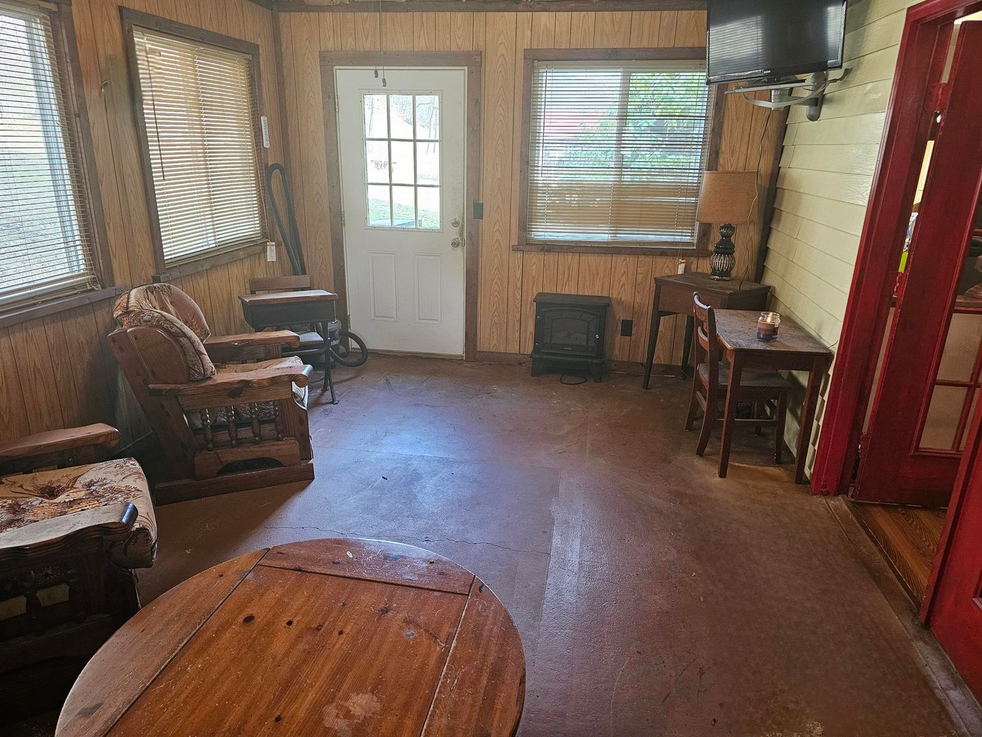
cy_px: 368
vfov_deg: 58.9
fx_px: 653
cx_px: 491
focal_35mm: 23
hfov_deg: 73.9
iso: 640
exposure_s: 1/120
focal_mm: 6.3
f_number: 1.7
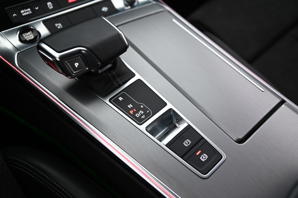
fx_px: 364
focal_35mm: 44
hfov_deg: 44.5
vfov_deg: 30.5
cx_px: 149
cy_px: 99
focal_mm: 44
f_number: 4
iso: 2000
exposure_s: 1/20
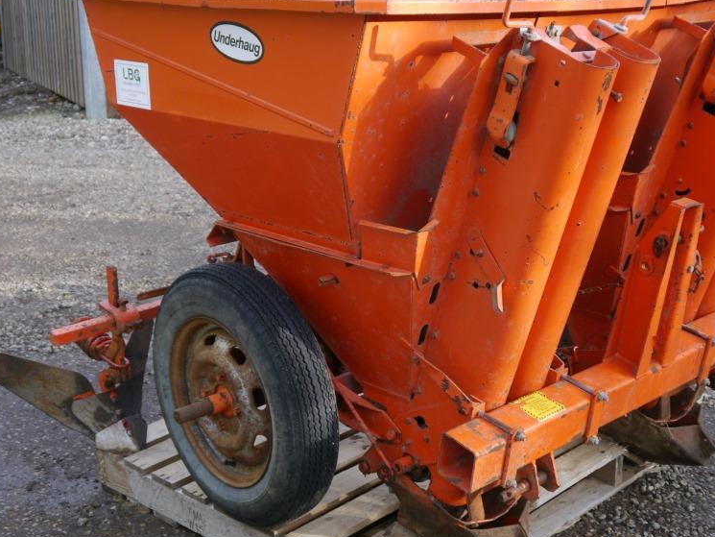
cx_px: 448
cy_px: 256
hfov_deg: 34.7
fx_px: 1136
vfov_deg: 26.6
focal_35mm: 55
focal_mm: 20
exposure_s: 1/100
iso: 160
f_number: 4.2
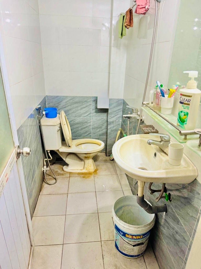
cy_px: 134
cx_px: 100
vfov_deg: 71.6
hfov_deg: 56.8
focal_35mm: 24
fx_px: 186
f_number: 1.78
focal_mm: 6.76
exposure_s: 1/50
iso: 320
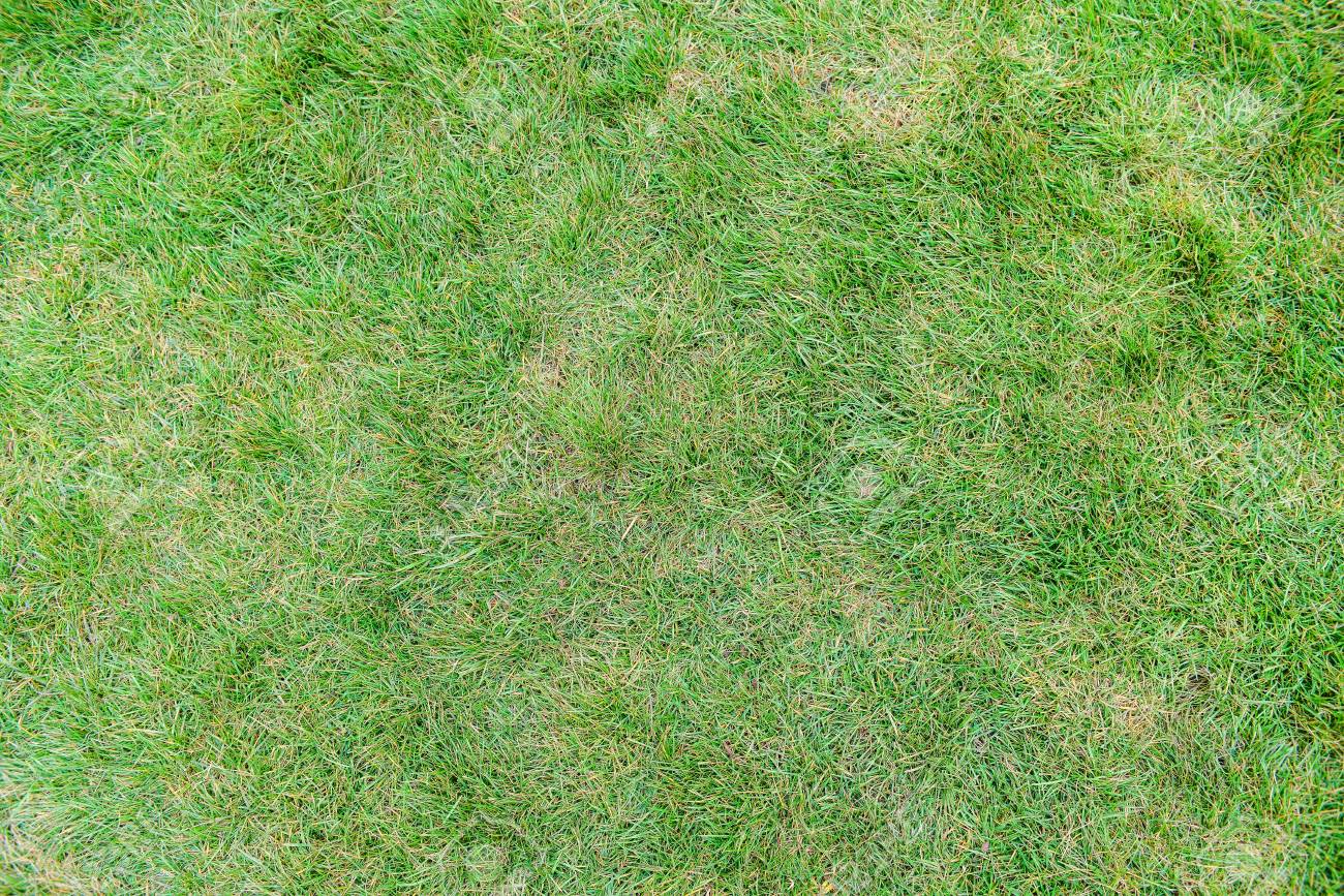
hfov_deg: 58.7
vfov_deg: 41.1
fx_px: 1195
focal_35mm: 32
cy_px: 448
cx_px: 672
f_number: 4
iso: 100
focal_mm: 32
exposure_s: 1/160
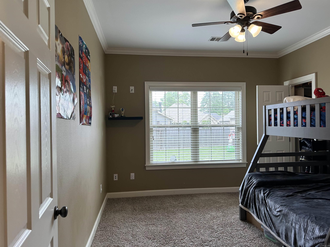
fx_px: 229
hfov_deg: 71.6
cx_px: 165
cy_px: 124
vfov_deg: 56.8
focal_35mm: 24
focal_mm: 6.86
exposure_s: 1/165
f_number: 1.78
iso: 100
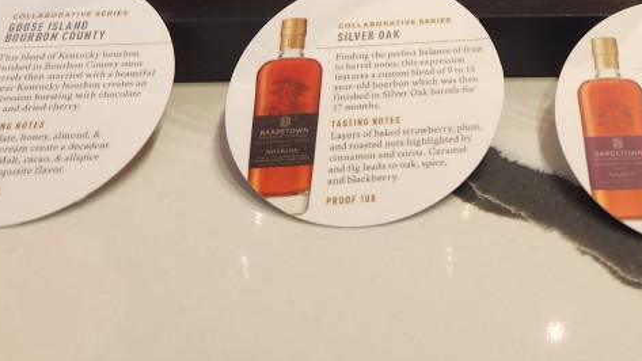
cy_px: -92
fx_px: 902
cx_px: 506
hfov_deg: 37.9
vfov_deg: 20.8
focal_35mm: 53
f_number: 1.8
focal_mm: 5.4
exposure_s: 1/120
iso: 125
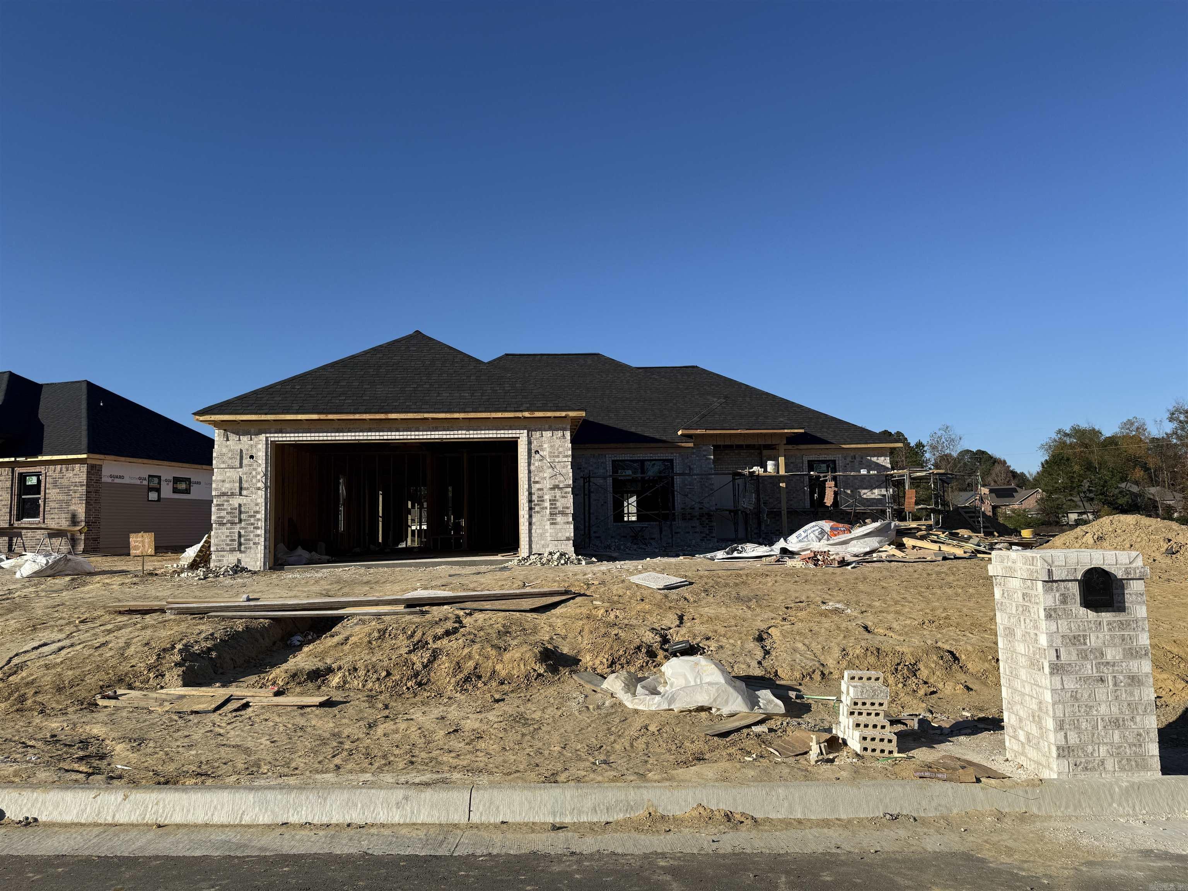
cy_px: 446
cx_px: 594
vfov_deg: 56.8
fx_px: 824
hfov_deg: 71.6
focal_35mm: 24
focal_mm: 6.76
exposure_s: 1/5714
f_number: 1.78
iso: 80
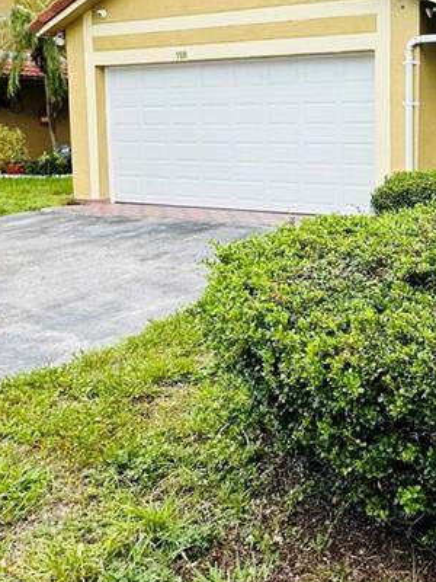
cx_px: 382
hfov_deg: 32.8
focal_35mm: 42
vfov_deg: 44.4
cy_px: 215
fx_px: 705
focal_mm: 2.22
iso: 64
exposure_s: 1/99
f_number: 2.2
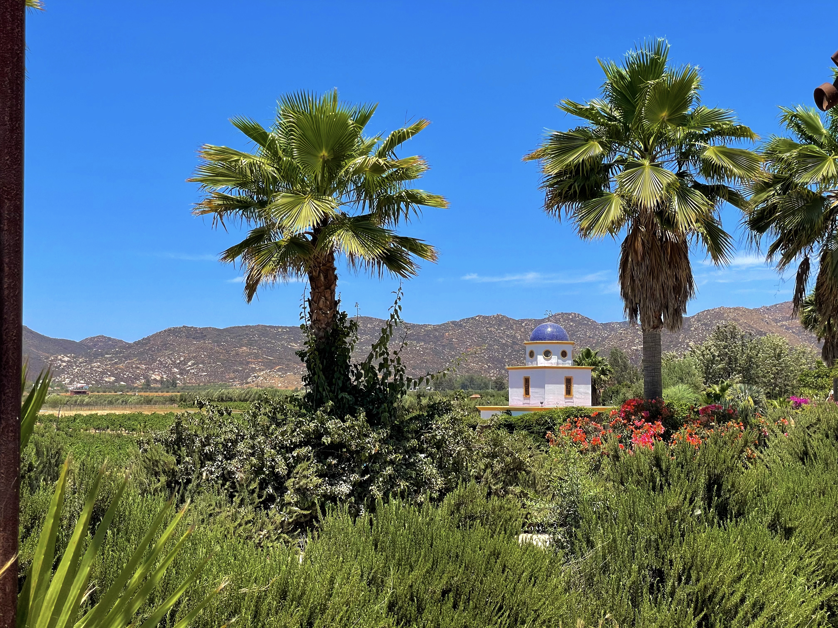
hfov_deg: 36.8
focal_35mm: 52
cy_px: 314
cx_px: 419
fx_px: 1259
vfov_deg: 28.0
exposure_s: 1/1597
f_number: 2
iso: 25
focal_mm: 6
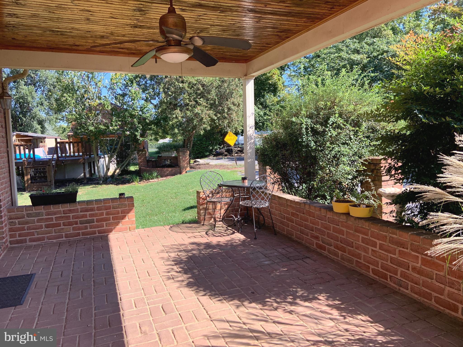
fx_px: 348
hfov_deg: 67.3
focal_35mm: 26
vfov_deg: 53.1
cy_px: 174
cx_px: 232
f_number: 1.8
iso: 25
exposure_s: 1/537
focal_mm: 4.25
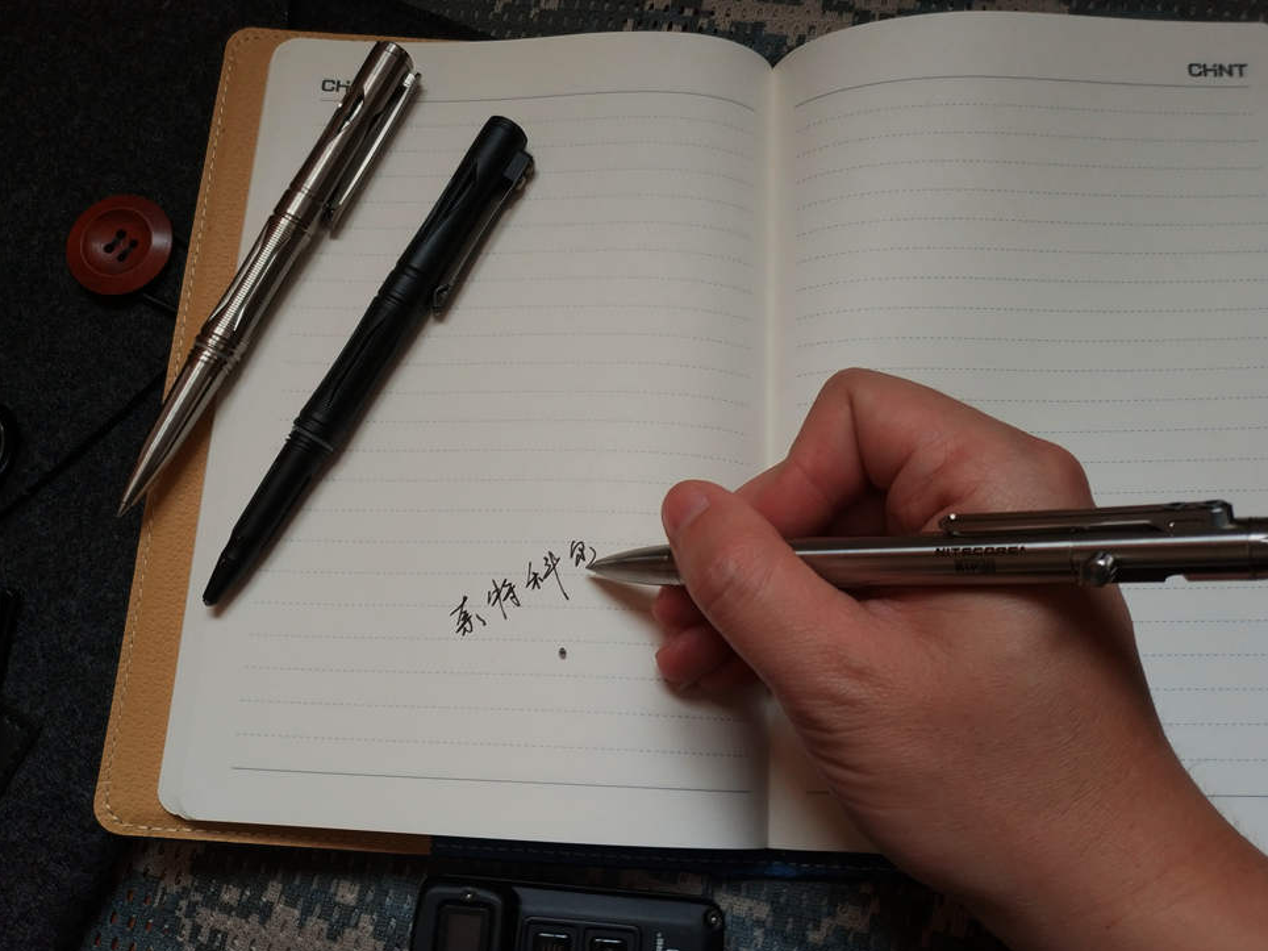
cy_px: 463
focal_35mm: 34
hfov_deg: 54.0
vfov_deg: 41.8
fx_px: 1245
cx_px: 617
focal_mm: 4.5
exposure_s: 1/25
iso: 200
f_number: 2
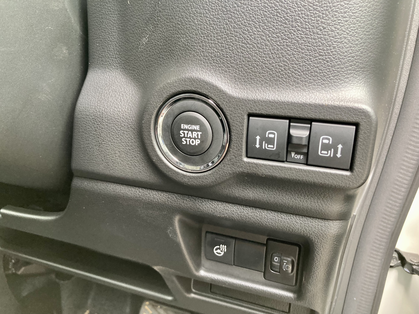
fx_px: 339
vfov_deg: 49.7
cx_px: 210
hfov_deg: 63.4
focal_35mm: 28
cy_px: 157
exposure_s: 1/60
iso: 250
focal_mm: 3.99
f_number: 1.8
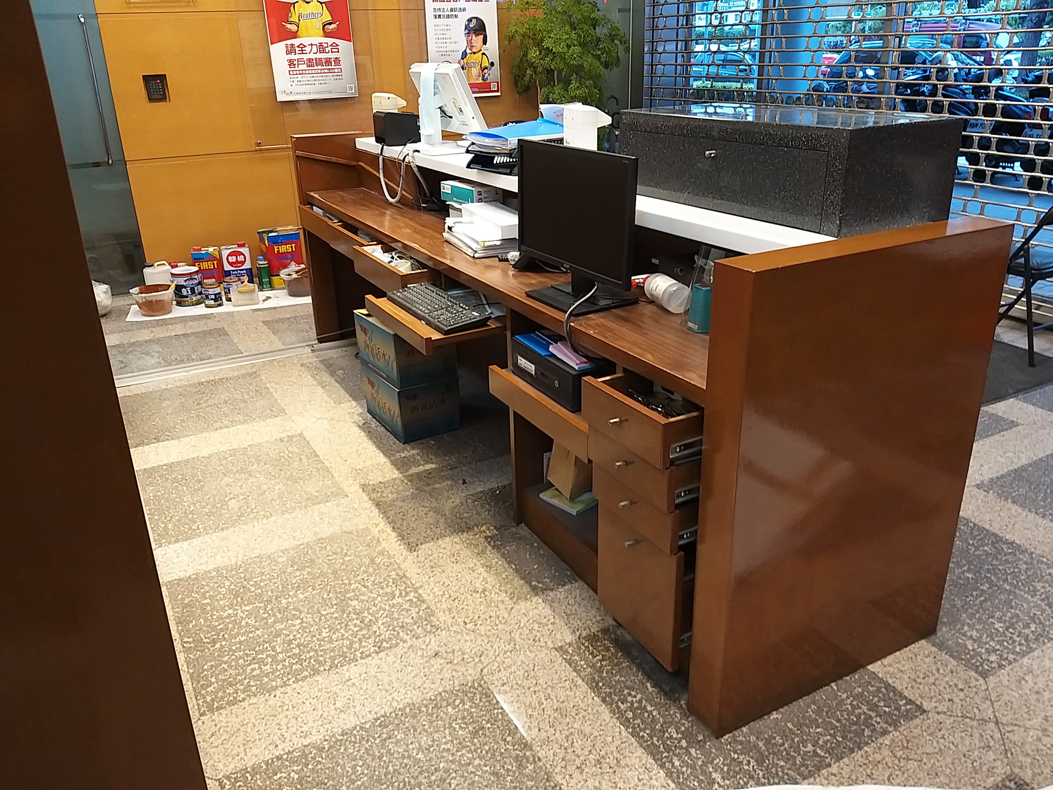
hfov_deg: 65.3
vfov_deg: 51.4
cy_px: 395
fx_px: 821
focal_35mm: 27
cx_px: 526
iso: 160
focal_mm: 3.93
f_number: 1.7
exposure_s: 1/40
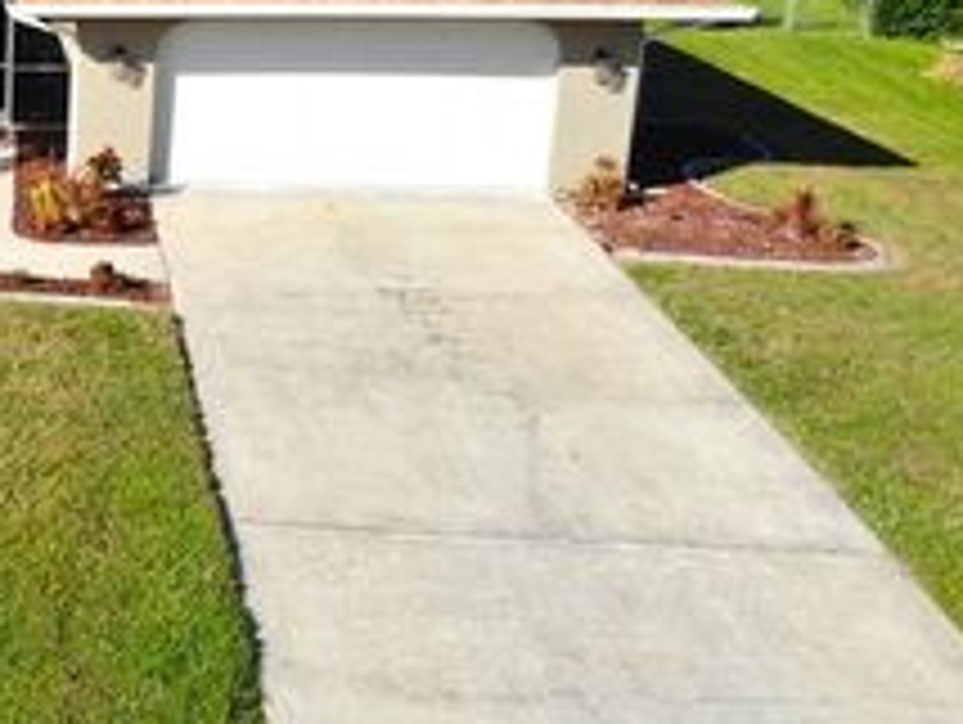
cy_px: 272
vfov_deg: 26.1
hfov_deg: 30.3
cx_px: -126
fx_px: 1560
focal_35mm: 56
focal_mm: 4.5
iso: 114
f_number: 2.8
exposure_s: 1/147
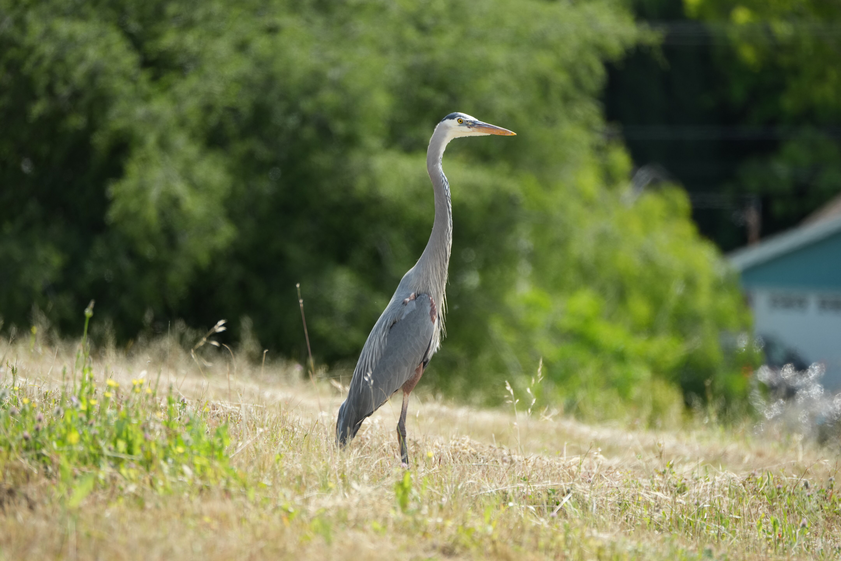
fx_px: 8363
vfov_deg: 3.8
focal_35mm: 358
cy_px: 280
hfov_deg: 5.8
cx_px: 420
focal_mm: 358
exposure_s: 1/800
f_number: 6.3
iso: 640
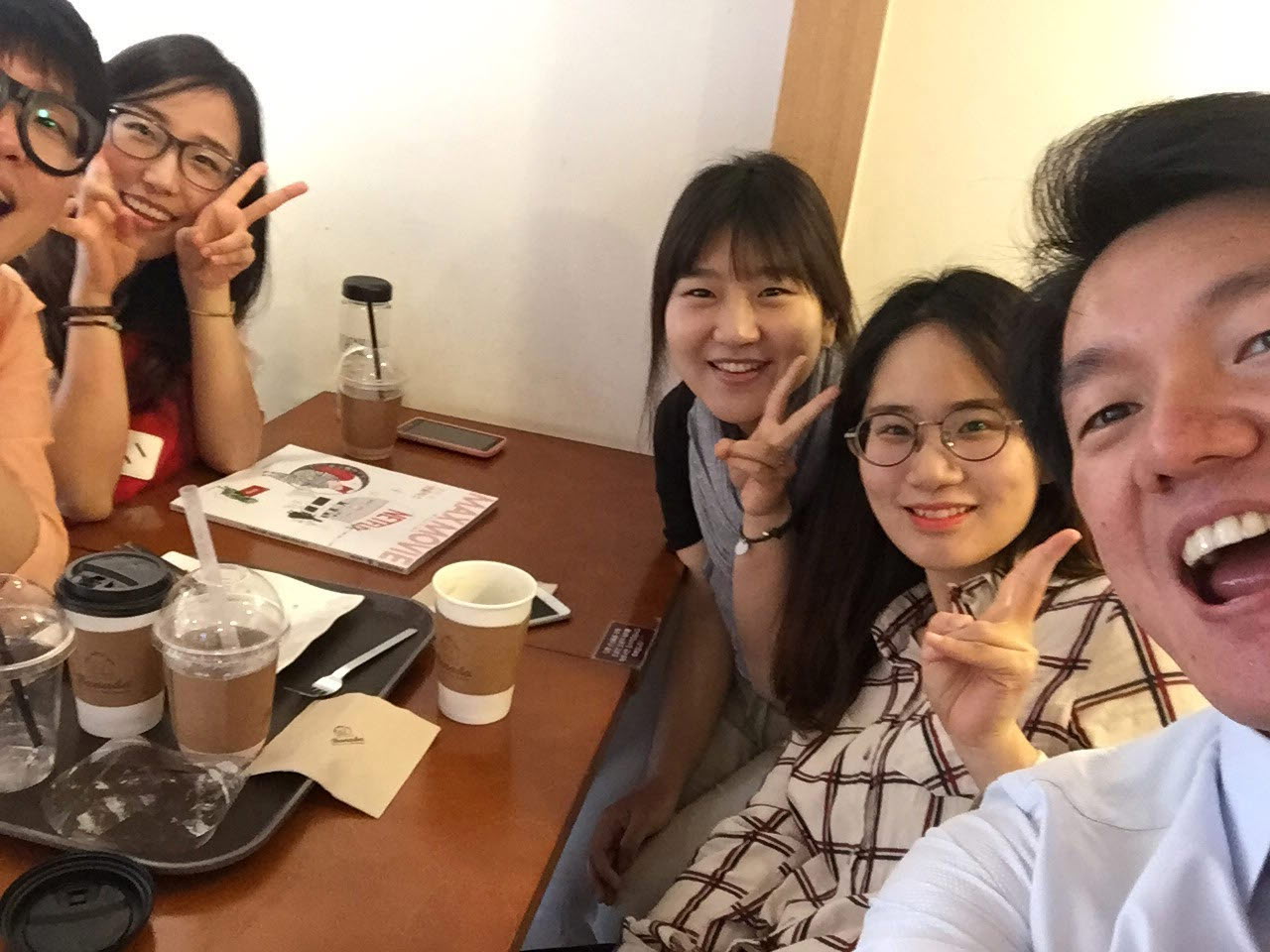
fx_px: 1137
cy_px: 476
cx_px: 635
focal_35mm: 31
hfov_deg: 58.4
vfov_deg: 45.4
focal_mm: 2.65
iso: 320
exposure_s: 1/24
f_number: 2.2
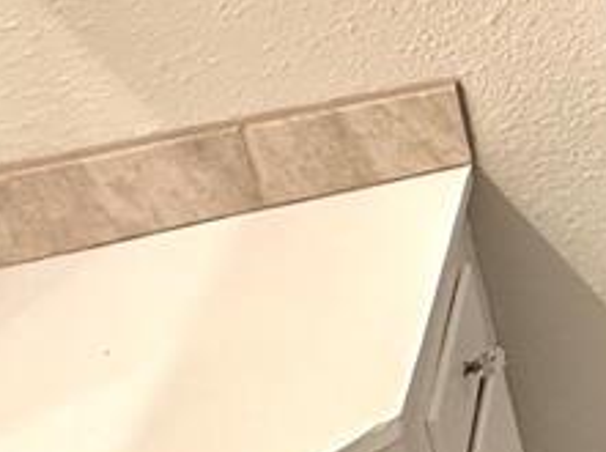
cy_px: -253
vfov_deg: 19.3
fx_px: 1136
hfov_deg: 18.2
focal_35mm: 65
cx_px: 1250
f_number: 2.2
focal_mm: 2.22
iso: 200
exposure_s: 1/60
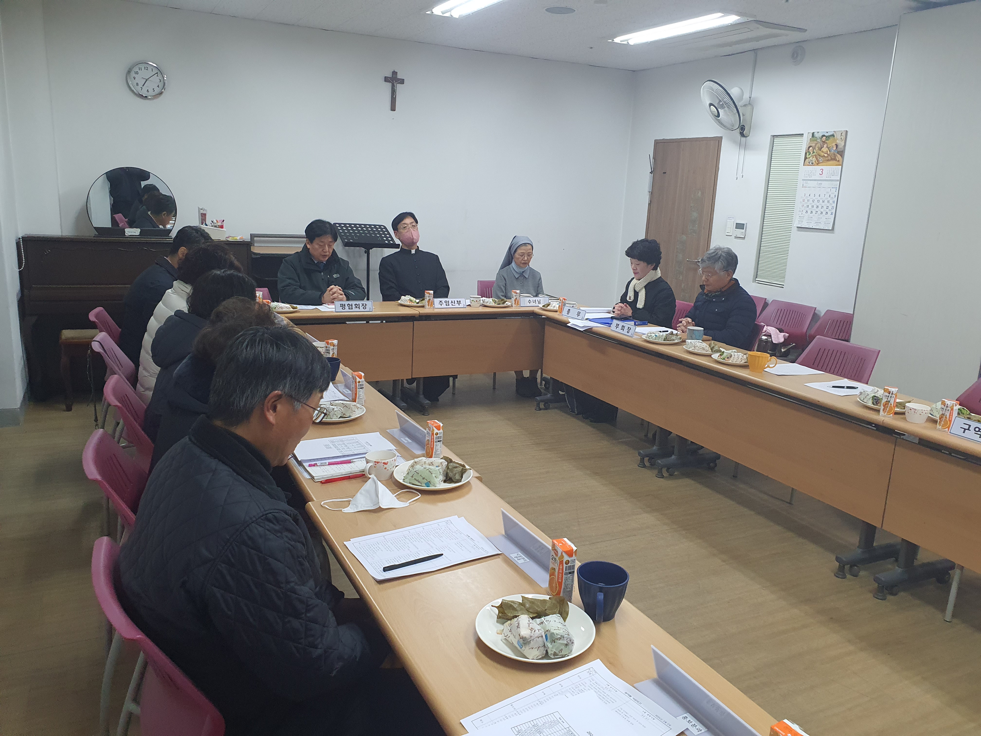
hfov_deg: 67.3
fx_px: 737
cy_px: 368
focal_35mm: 26
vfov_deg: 53.1
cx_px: 490
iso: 320
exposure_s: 1/120
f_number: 2.4
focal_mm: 4.3
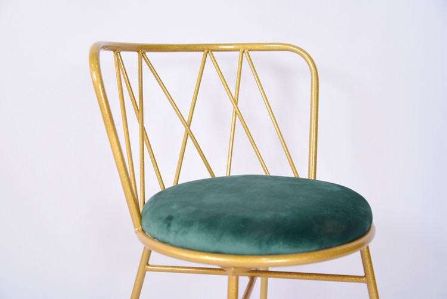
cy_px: 150
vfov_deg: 28.1
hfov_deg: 41.1
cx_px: 224
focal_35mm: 48
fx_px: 596
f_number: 4.2
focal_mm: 48
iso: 125
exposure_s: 1/6
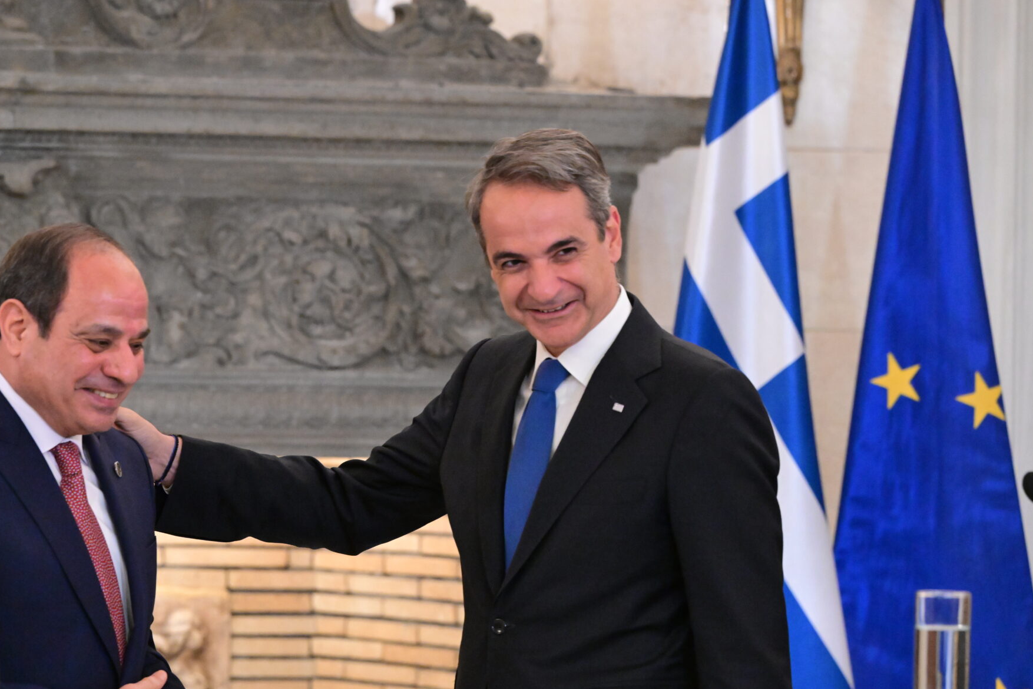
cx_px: 438
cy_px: 378
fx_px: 5193
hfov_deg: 11.4
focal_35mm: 181
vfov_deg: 7.6
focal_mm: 155
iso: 10000
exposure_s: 1/400
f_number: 4.5
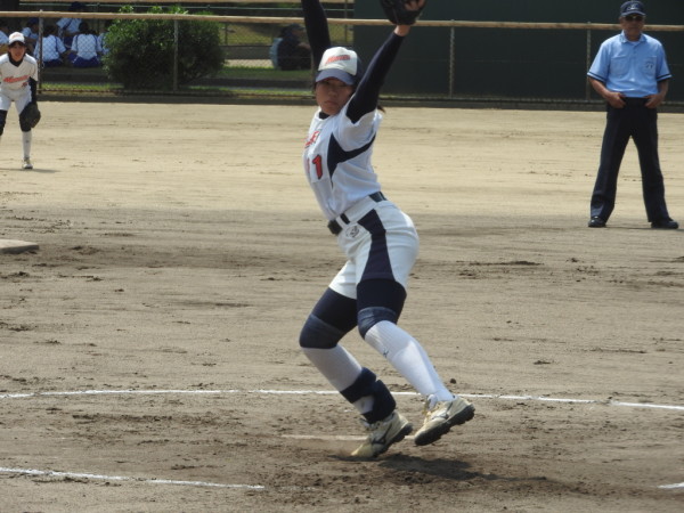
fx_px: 5335
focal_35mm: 270
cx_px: 342
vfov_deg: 5.5
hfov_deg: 7.3
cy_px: 256
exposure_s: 1/640
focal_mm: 48.4
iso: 100
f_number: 5.5
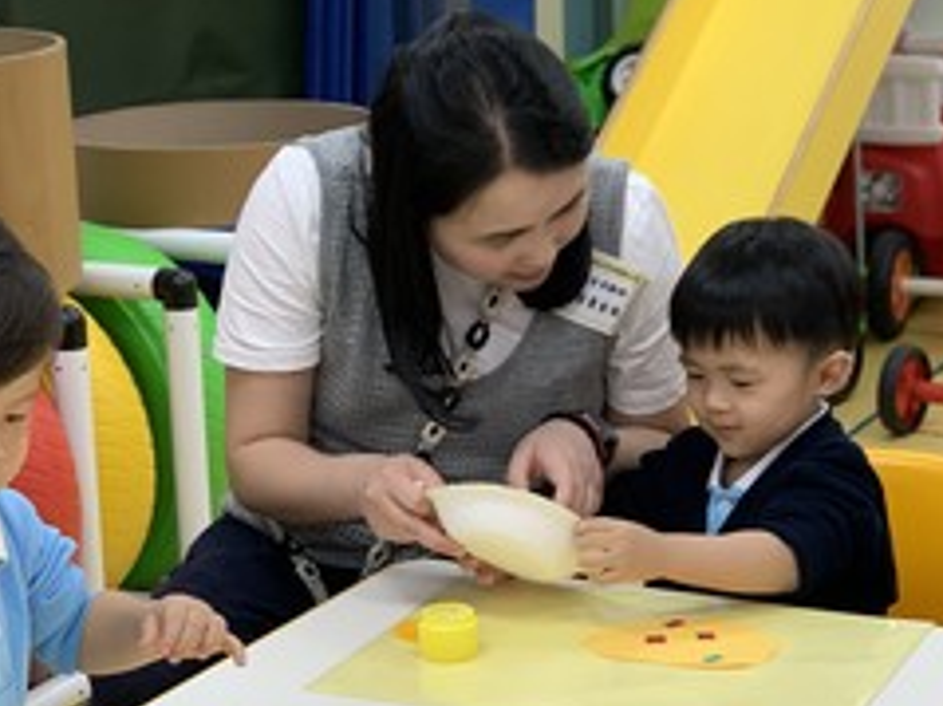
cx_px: 562
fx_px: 2532
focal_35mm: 93
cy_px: 410
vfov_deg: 15.9
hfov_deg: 21.1
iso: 80
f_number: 2.4
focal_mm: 6
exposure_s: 1/122
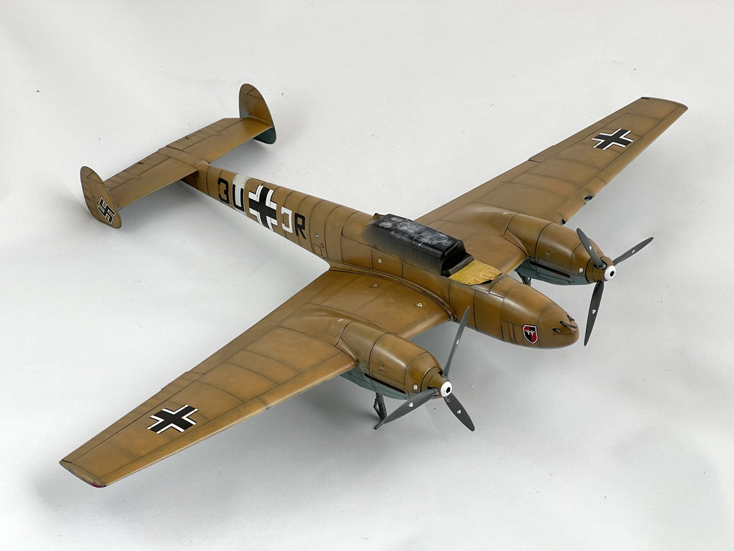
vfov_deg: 19.1
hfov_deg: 25.3
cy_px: 276
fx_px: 1633
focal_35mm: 77
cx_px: 367
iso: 50
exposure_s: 1/100
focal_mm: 9
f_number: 2.8
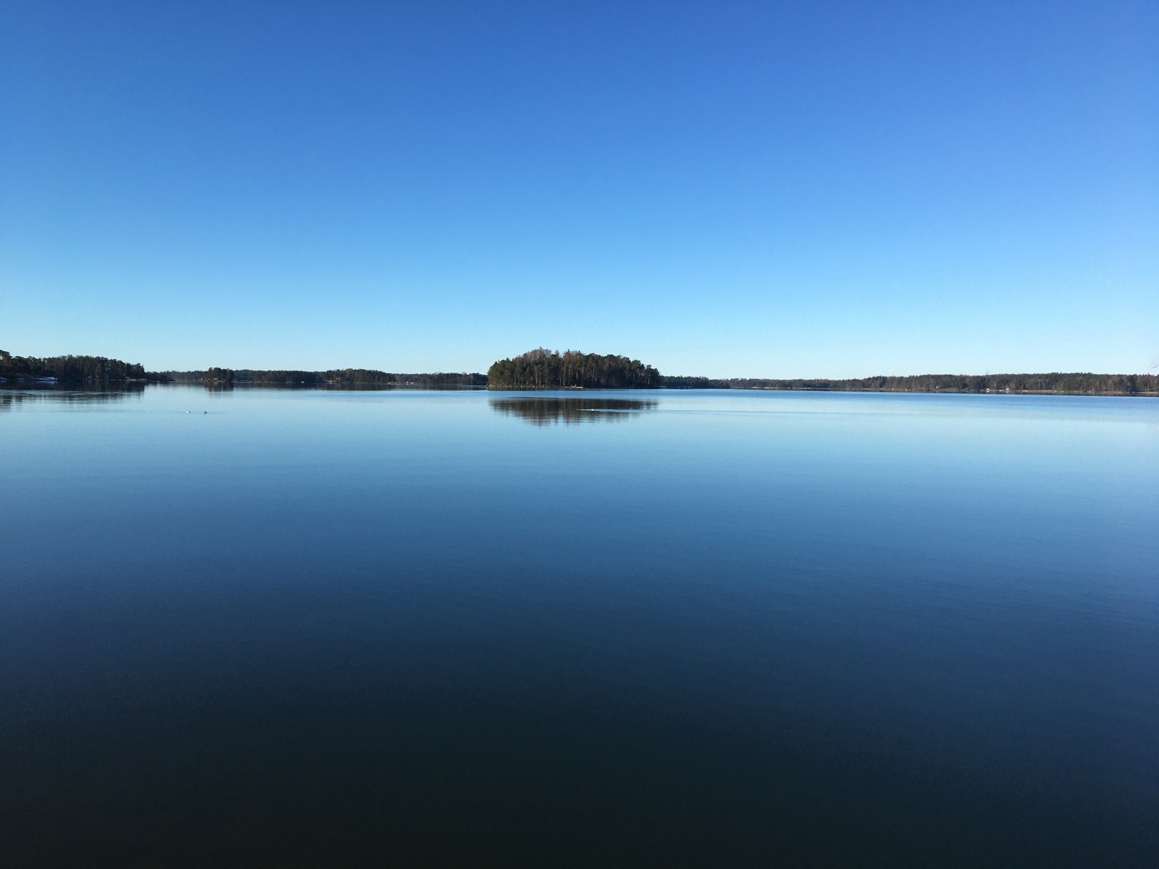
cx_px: 580
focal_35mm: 29
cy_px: 434
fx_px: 971
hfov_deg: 61.7
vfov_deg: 48.2
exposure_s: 1/1538
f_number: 2.2
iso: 25
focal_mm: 4.15
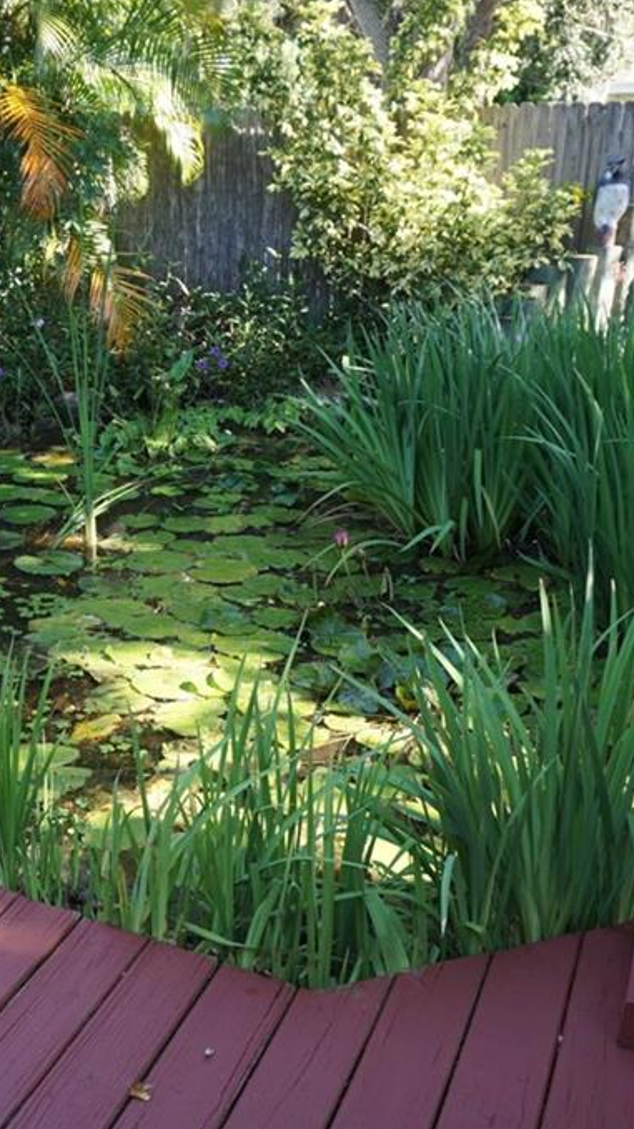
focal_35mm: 38
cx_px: 138
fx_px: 1137
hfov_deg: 30.5
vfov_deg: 52.8
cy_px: 564
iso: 100
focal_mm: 16
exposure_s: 1/60
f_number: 4.5
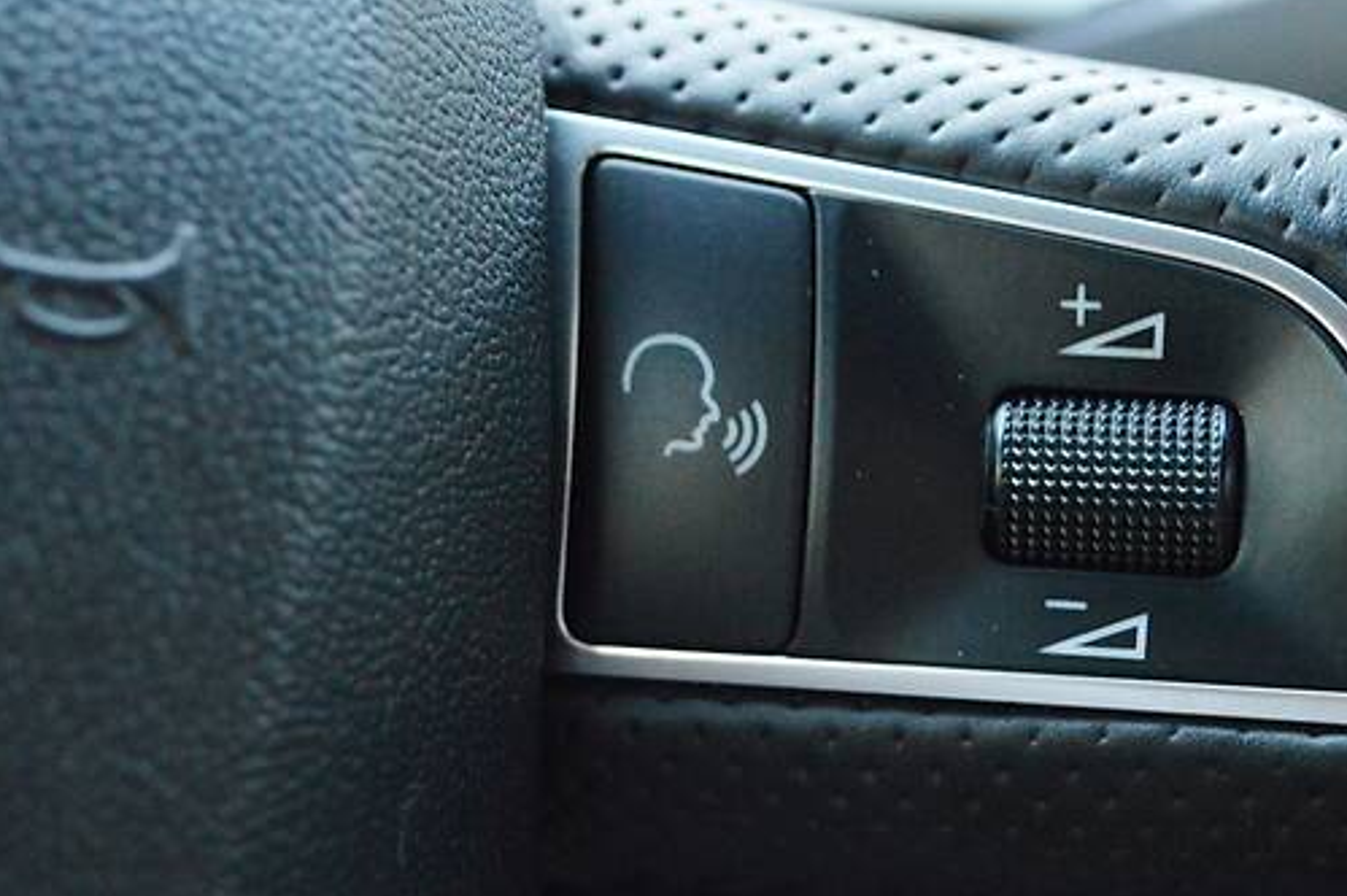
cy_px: 470
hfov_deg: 28.9
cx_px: 764
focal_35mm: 70
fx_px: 2610
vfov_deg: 19.5
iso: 3200
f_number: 4.5
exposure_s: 1/40
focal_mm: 29
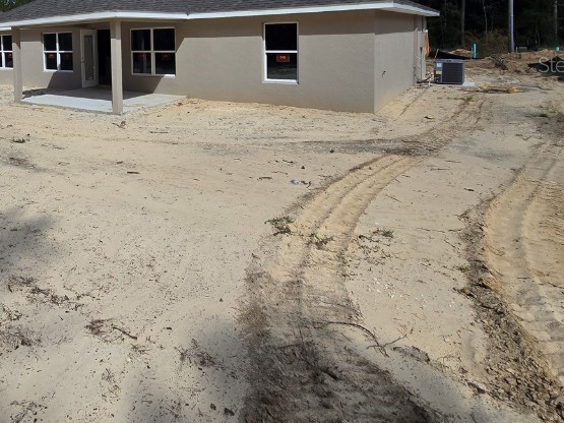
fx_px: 391
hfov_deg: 65.3
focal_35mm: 24
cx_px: 114
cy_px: 64
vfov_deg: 51.8
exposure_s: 1/3667
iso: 50
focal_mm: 2.2
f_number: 2.2
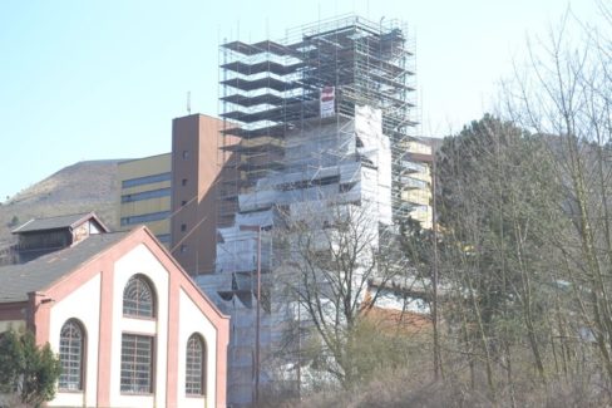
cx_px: 306
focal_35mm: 72
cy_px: 204
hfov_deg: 28.1
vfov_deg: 18.9
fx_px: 1224
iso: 100
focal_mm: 48
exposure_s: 1/100
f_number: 8
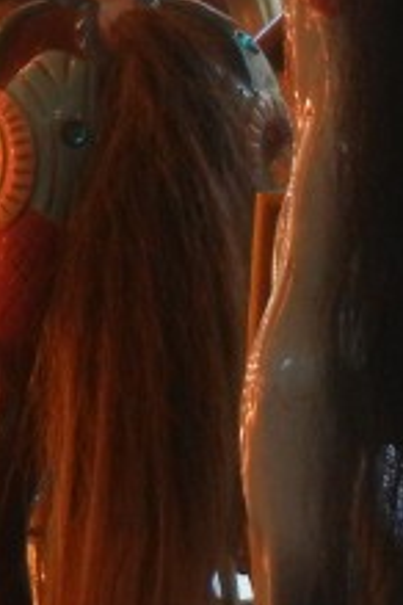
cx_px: 163
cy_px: -28
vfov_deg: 4.8
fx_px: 7253
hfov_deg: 3.2
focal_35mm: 432
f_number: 4.4
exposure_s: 1/50.4
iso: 400
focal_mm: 16
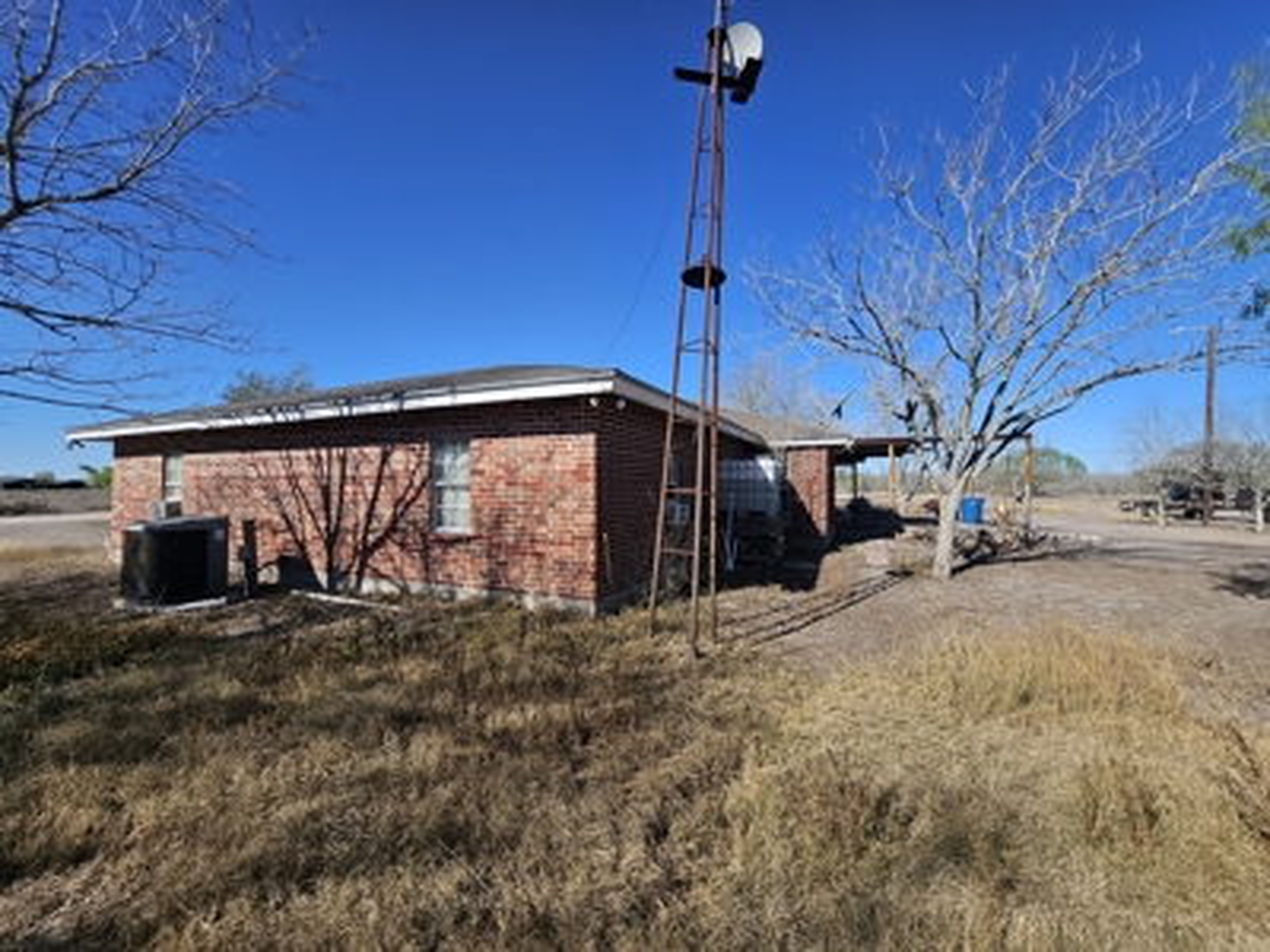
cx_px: 635
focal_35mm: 13
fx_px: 477
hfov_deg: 106.2
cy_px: 476
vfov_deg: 89.9
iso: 32
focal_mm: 1.7
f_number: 2.2
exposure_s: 1/1399
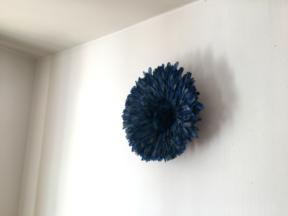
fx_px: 241
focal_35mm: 29
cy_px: 108
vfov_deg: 48.2
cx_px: 144
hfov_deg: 61.7
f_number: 2.2
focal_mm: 4.15
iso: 32
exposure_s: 1/33
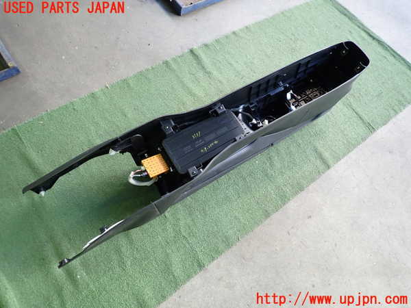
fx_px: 297
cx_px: 206
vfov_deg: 54.9
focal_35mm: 25
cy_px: 154
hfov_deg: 69.4
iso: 200
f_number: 2
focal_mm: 4.5
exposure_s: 1/40
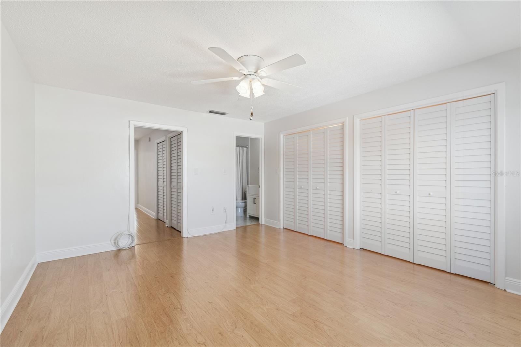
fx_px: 217
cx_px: 260
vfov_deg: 77.3
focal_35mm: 15
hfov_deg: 100.4
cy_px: 174
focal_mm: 10
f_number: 7.1
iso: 100
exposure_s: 1/13
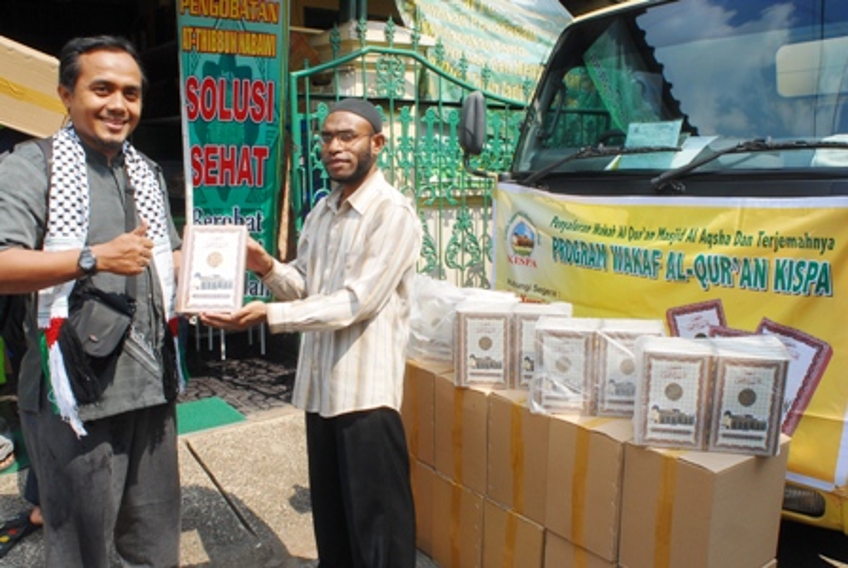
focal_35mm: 30
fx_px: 708
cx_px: 424
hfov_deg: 61.9
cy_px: 284
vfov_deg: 43.7
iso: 200
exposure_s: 1/1000
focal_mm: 20
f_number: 5.6
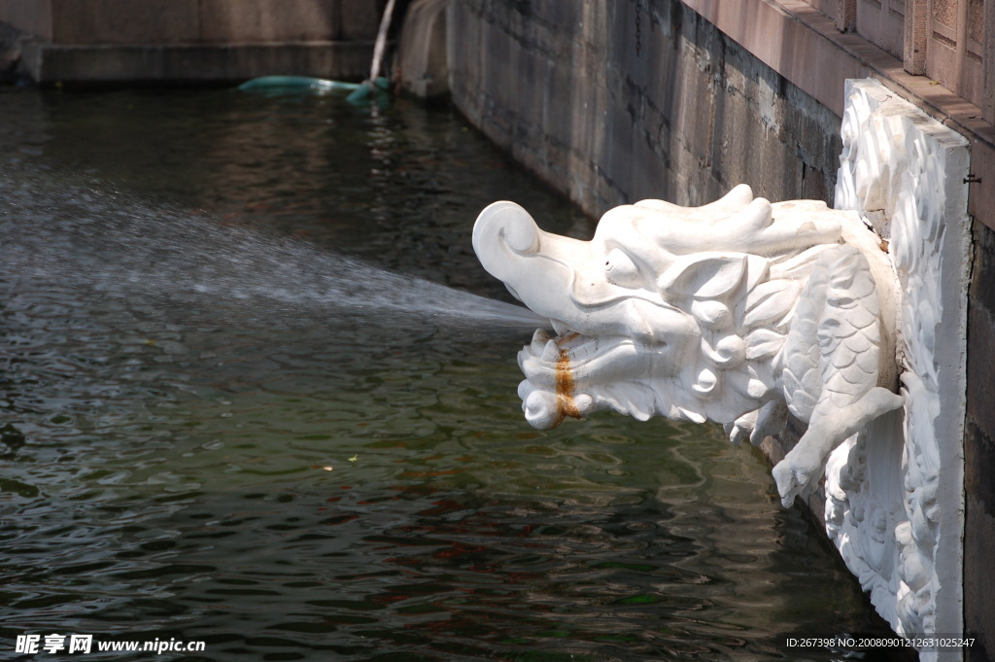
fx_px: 5592
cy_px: 331
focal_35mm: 202
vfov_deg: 6.8
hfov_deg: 10.2
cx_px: 498
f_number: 5
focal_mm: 135
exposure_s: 1/640
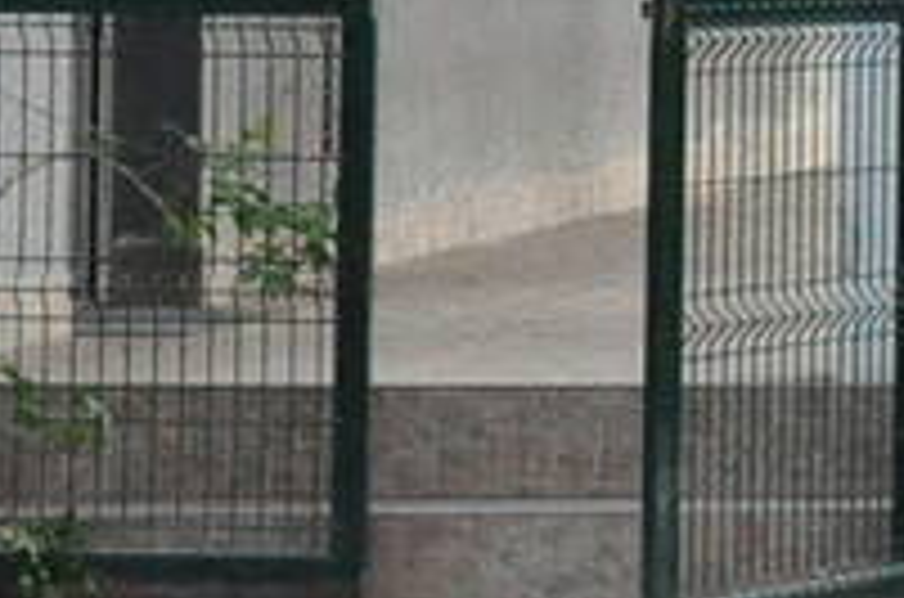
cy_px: -465
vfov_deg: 4.7
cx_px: 2321
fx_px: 7190
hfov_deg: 6.7
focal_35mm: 287
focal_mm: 24
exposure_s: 1/500
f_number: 11
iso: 3200
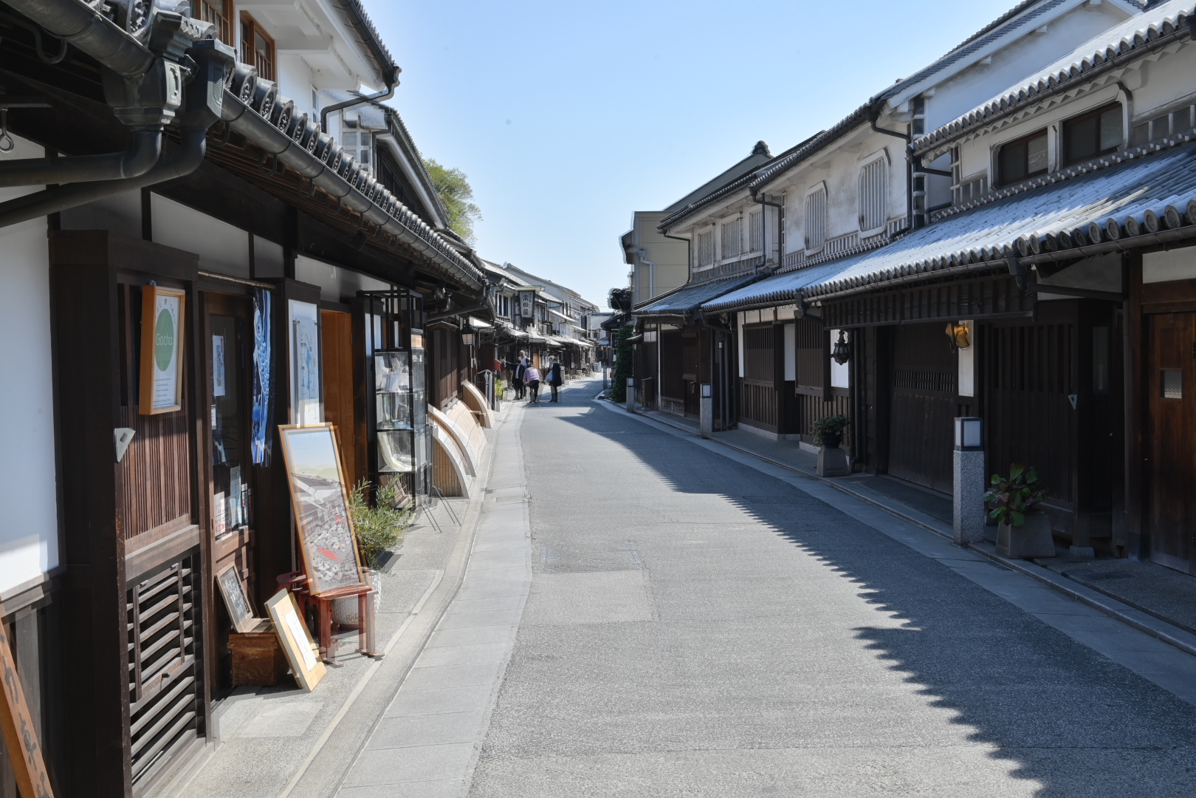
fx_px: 1329
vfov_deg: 33.4
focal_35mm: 40
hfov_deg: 48.5
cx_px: 598
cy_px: 399
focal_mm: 40
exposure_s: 1/125
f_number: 16
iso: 320
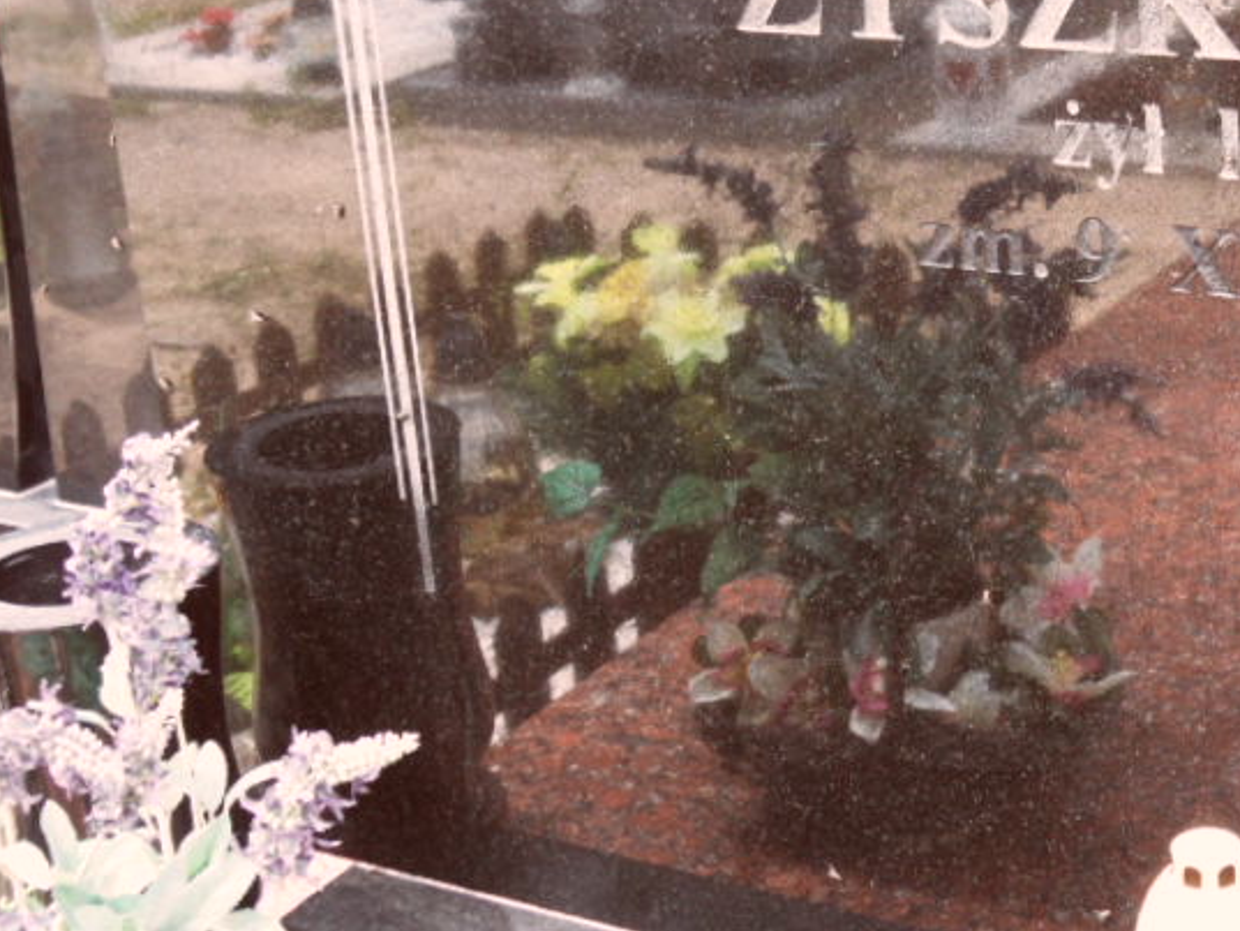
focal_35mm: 61
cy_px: 358
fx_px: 2186
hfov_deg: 30.6
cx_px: 1046
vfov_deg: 24.0
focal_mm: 5.3
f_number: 3.4
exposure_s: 1/60
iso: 100
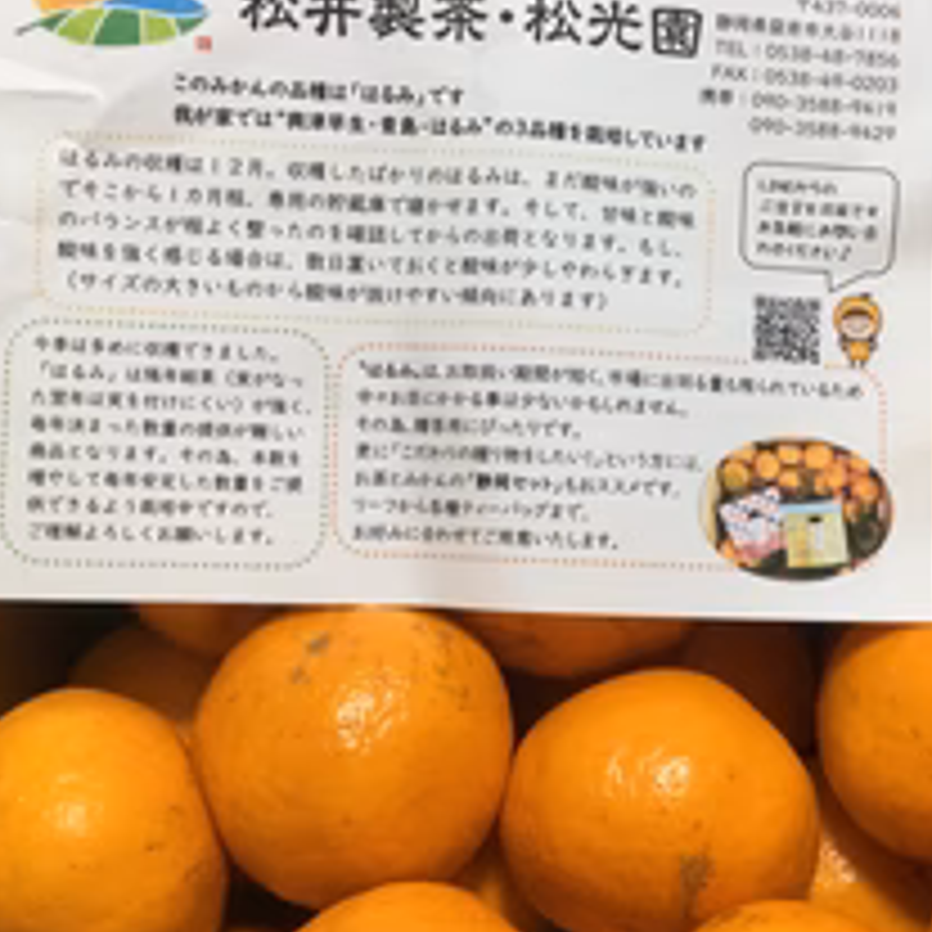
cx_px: 644
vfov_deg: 32.2
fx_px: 1614
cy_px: 513
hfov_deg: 31.9
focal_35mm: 53
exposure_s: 1/30
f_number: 2.4
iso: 80
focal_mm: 3.3
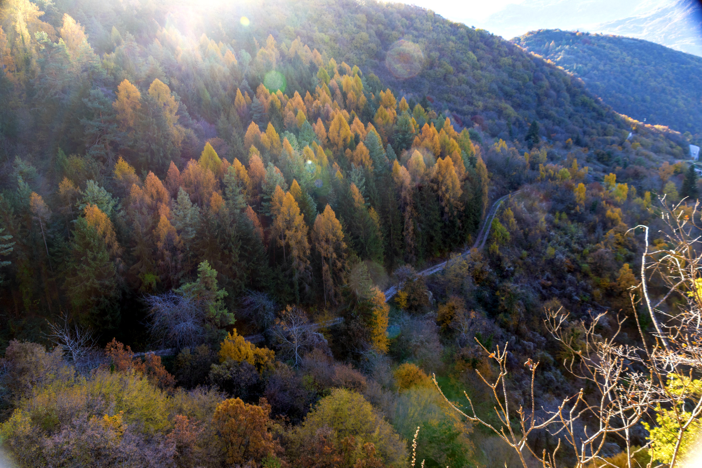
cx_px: 351
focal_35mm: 27
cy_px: 234
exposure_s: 1/25
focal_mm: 18
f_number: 9
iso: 100
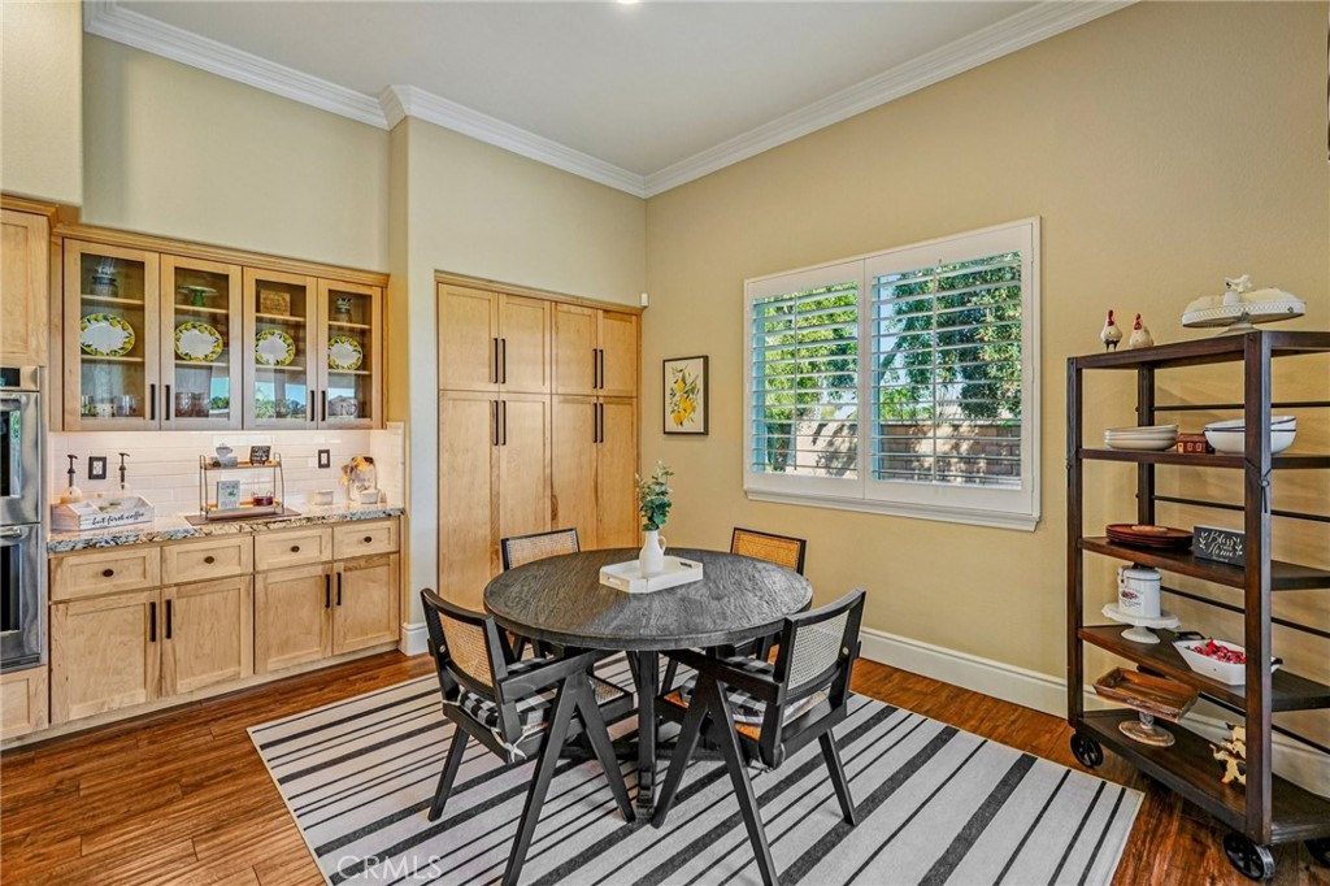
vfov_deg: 75.1
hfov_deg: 98.2
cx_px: 665
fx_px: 576
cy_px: 443
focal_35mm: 16
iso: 400
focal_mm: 15.6
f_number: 8
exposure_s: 1/40
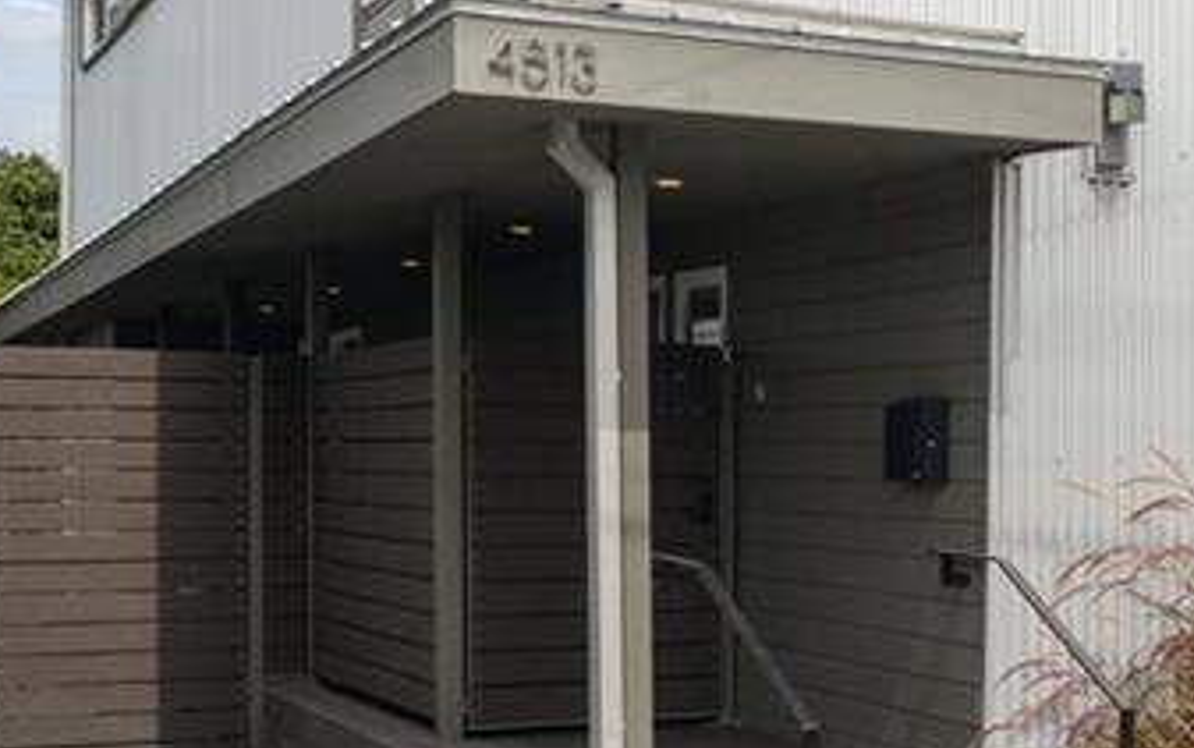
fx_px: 2116
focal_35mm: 65
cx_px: 1137
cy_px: 154
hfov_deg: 29.8
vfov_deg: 19.8
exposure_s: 1/500
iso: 400
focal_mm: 21
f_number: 13
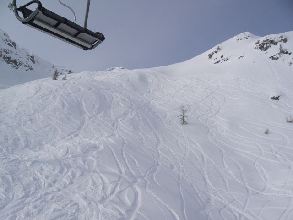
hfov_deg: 49.0
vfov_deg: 37.7
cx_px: 146
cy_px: 110
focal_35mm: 38
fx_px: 322
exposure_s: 1/2000
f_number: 4.4
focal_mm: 6.3
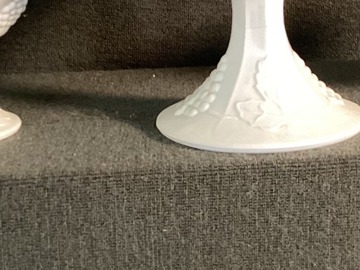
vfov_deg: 17.2
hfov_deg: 22.9
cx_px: 257
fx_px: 884
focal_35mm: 85
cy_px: 60
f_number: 2.4
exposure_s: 1/60
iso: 160
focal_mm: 3.3
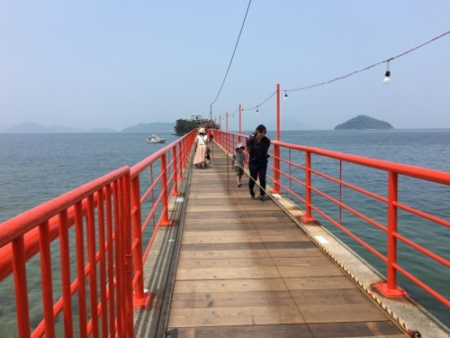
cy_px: 169
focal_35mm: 29
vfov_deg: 48.2
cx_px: 225
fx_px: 377
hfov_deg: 61.7
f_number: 2.2
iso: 25
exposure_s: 1/1709
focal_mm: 4.15
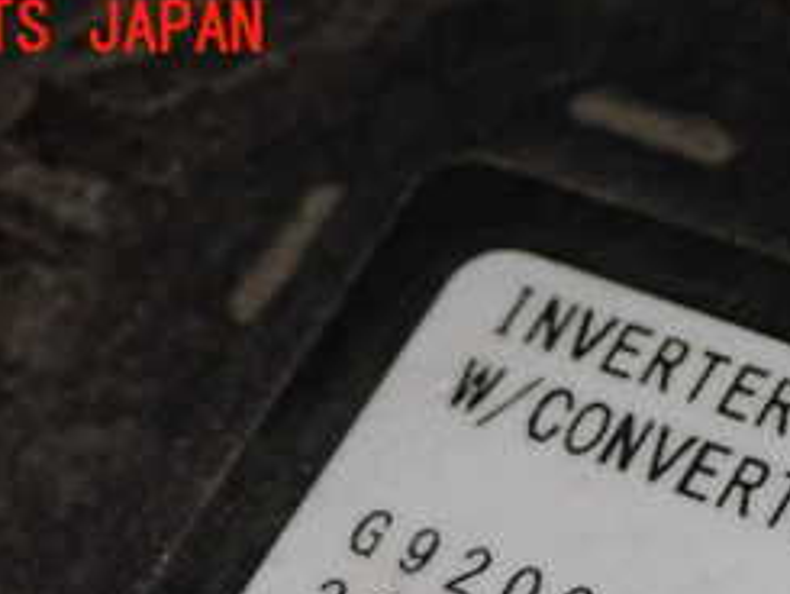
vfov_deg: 7.3
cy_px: 717
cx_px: 645
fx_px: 4589
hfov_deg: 9.8
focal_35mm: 201
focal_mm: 14.62
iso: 500
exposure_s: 1/80
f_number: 4.3
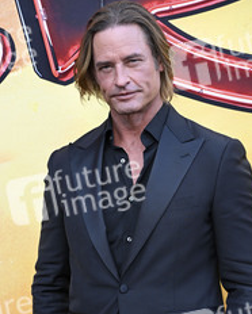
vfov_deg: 13.0
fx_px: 1369
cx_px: 115
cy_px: 261
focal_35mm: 147
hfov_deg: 10.5
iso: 1000
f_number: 5.6
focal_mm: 91
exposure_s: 1/200
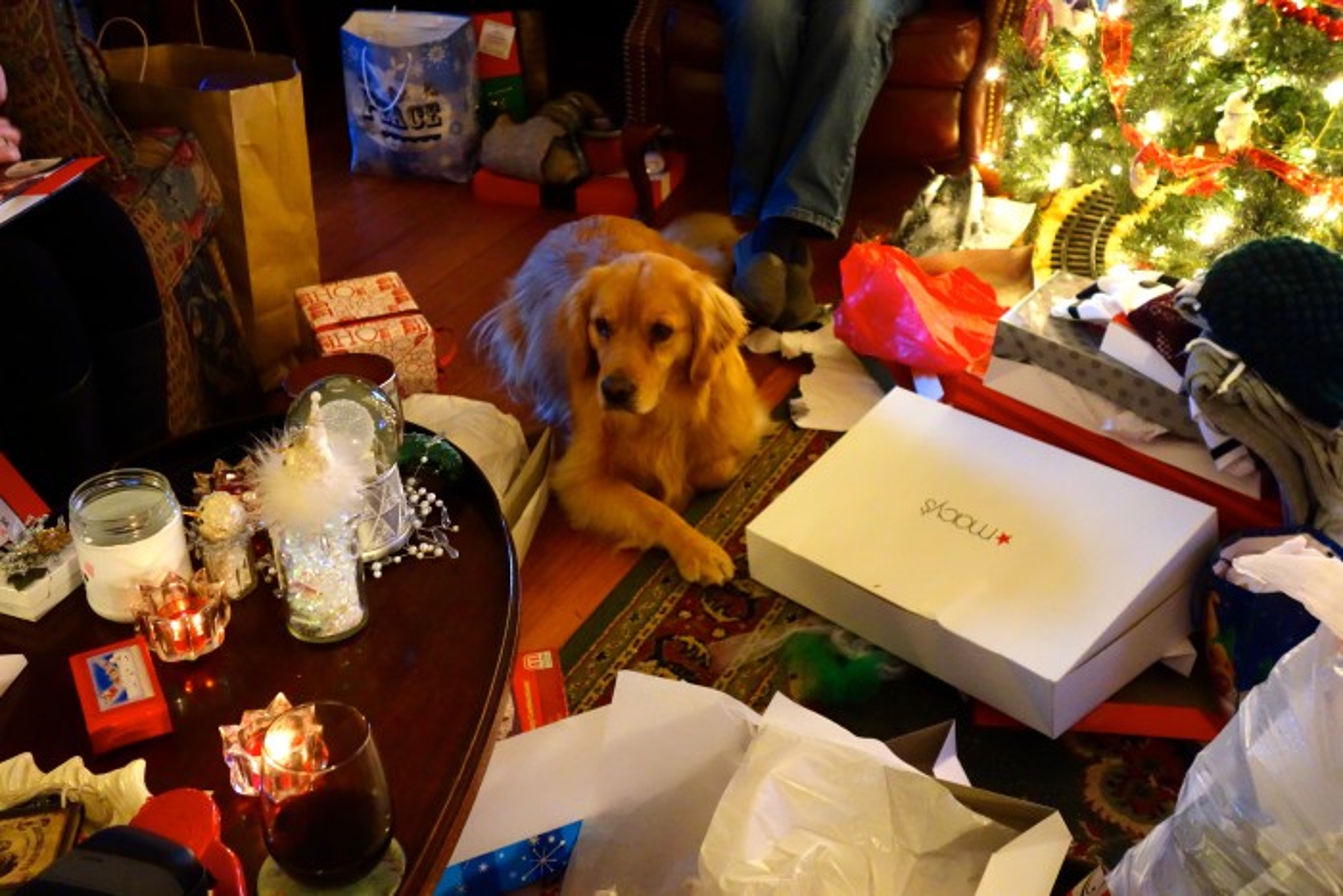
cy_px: 448
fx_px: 1530
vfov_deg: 32.6
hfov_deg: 47.4
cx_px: 672
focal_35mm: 41
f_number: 2.8
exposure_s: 1/15
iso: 1600
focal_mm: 15.28
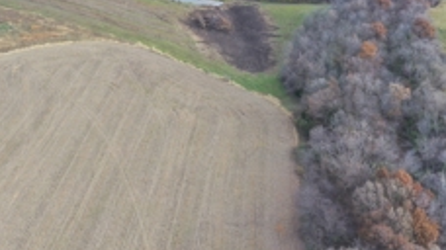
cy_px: 84
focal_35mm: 58
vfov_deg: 20.6
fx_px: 686
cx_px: 115
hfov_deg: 35.3
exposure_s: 1/120
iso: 100
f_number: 4.5
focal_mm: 10.26
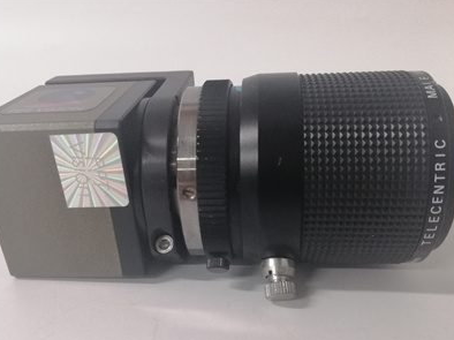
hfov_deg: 55.4
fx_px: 433
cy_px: 211
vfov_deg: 42.6
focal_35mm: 33
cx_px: 218
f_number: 2.2
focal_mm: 3.81
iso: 250
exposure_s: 1/33.3
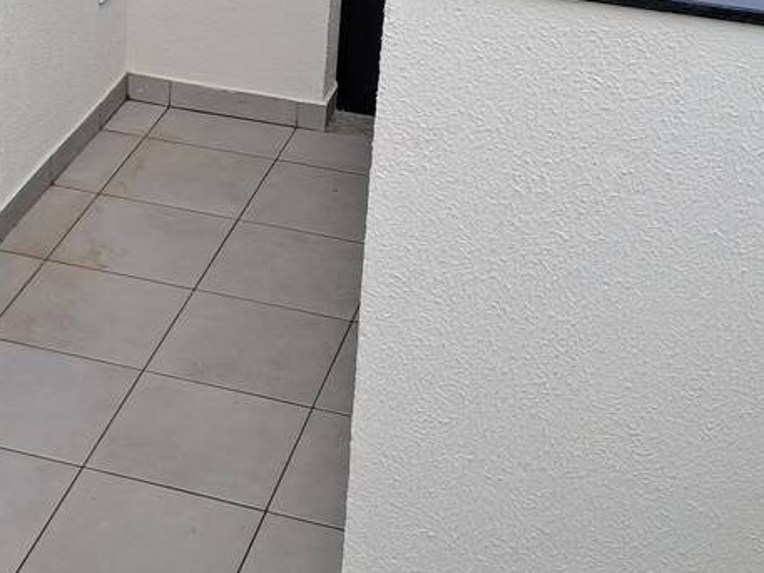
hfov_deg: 22.5
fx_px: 1877
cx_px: 97
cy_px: -42
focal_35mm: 85
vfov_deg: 16.9
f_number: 1.8
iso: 50
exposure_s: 1/372
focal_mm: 4
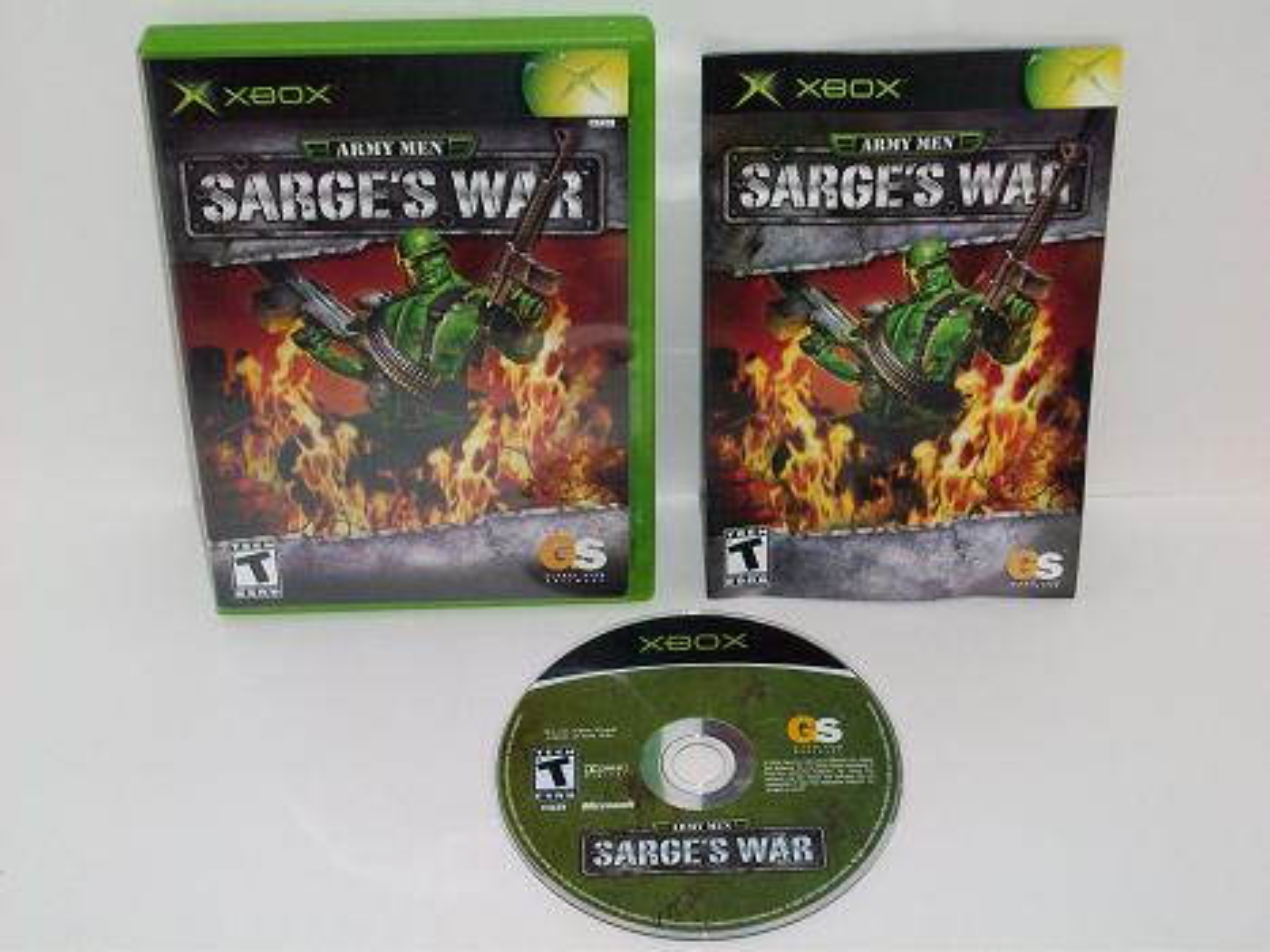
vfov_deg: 22.9
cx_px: 635
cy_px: 476
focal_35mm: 64
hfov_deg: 30.3
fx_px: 2347
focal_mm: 10.7
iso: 160
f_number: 3.8
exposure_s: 1/63.7
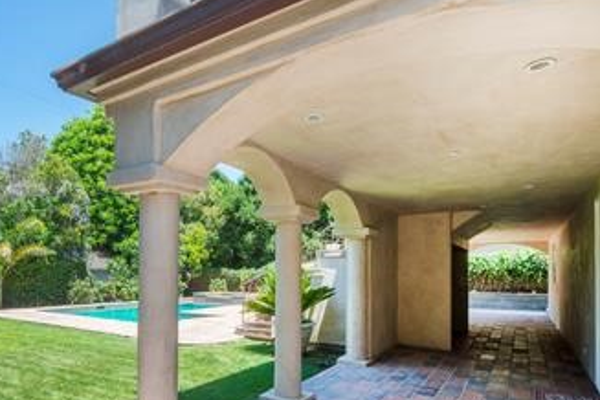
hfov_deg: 78.0
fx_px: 367
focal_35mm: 22
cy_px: 261
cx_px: 253
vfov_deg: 56.2
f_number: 22
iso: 200
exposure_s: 1/20
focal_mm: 16
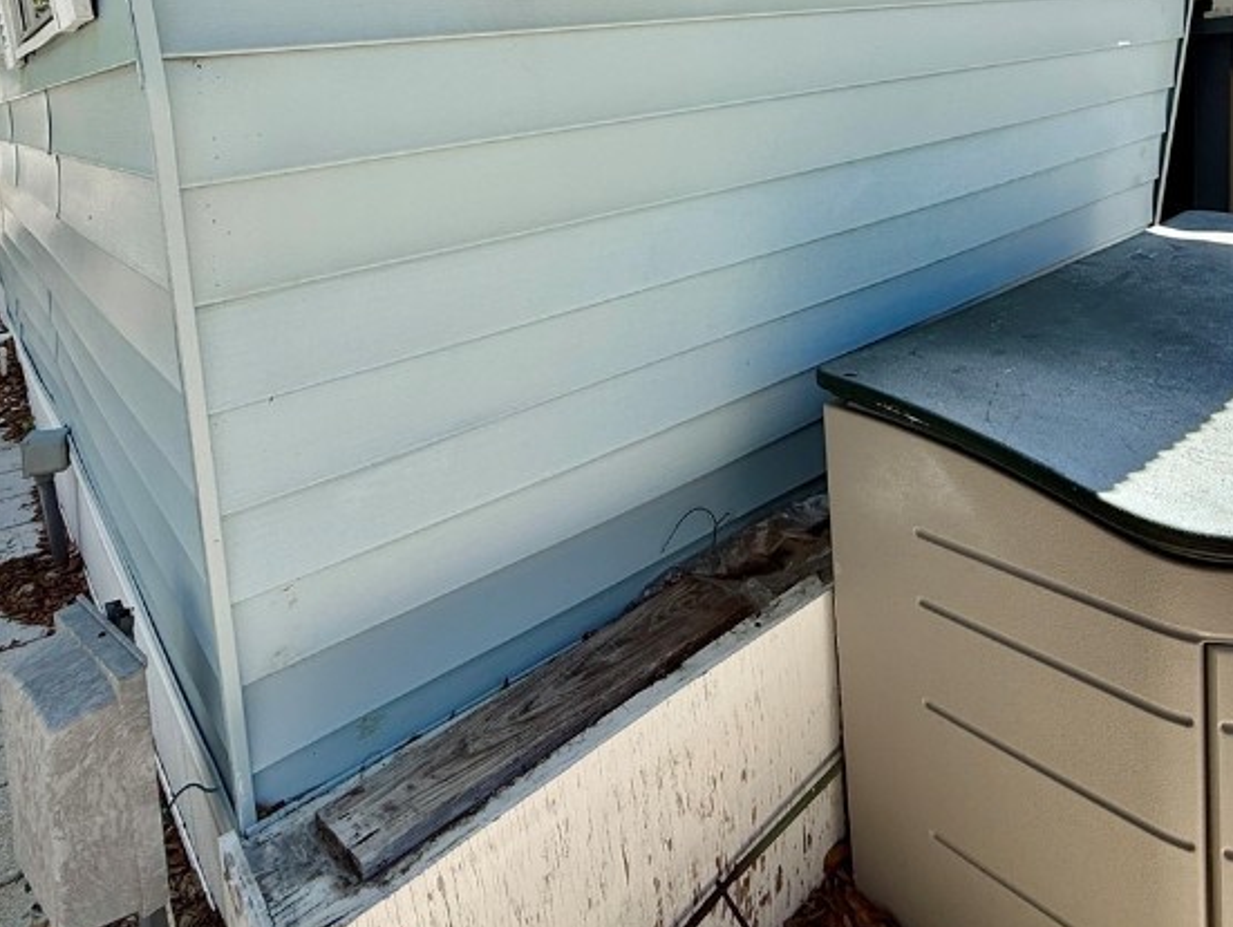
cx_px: 642
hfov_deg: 67.2
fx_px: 927
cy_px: 166
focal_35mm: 26
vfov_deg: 49.5
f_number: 2.2
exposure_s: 1/1068
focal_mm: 2.22
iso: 64
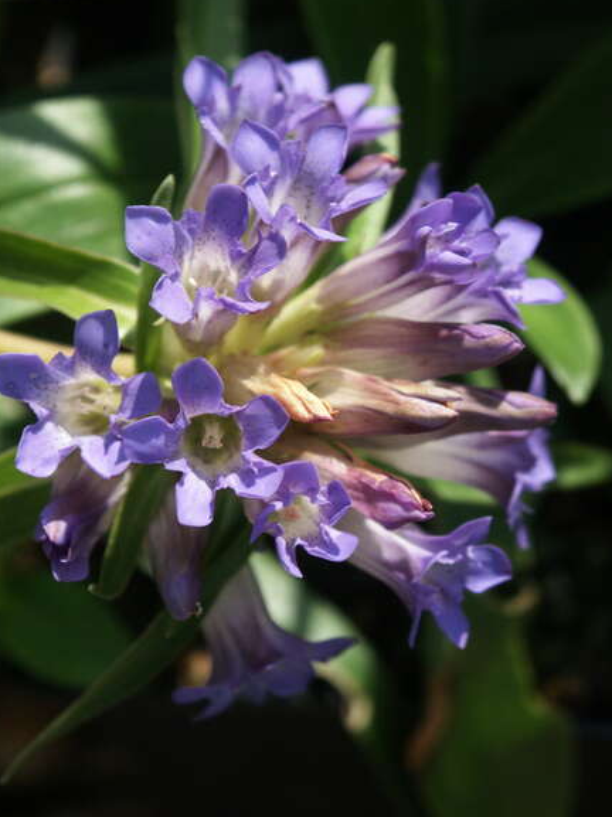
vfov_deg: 9.3
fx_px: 5050
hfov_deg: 6.9
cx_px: 276
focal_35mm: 214
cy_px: 386
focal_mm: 46.85
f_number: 3.5
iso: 100
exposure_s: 1/1000
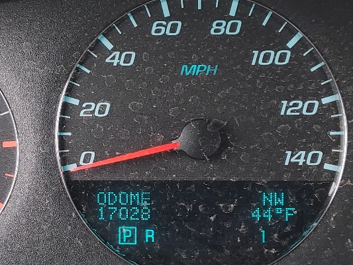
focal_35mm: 78
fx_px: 796
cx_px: 116
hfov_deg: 24.9
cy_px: 160
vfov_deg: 18.9
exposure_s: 1/200
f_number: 1.5
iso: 50
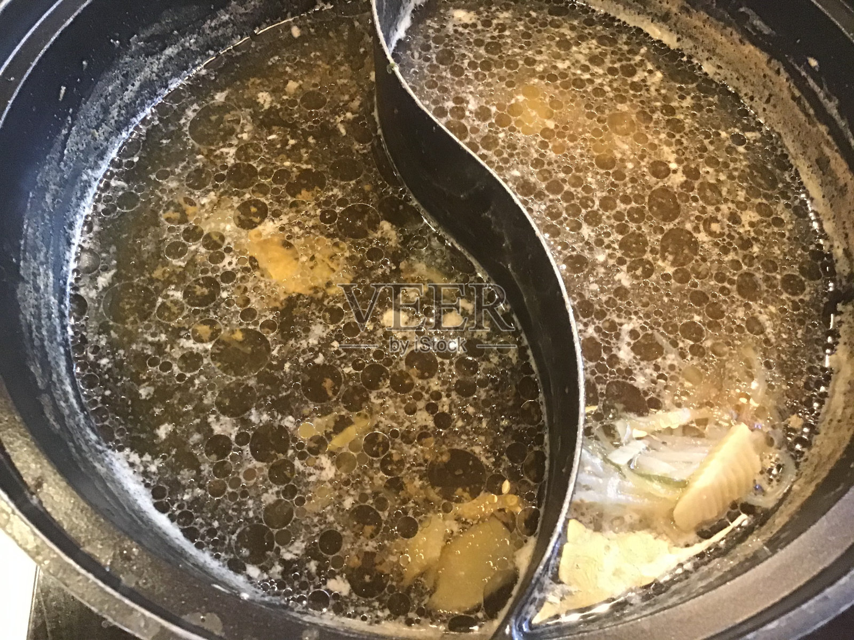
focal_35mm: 31
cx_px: 427
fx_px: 765
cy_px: 320
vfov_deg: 45.4
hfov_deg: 58.4
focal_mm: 3.3
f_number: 2.4
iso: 400
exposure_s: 1/15
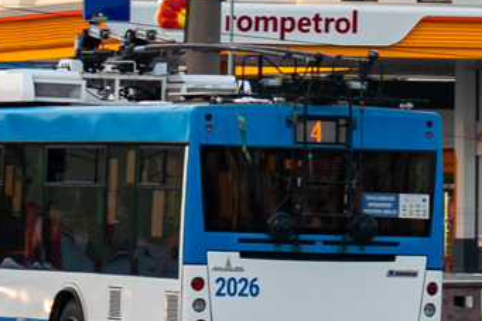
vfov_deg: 7.7
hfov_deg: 11.7
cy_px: -62
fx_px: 2355
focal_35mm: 176
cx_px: 310
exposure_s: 1/320
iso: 320
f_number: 4.5
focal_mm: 50
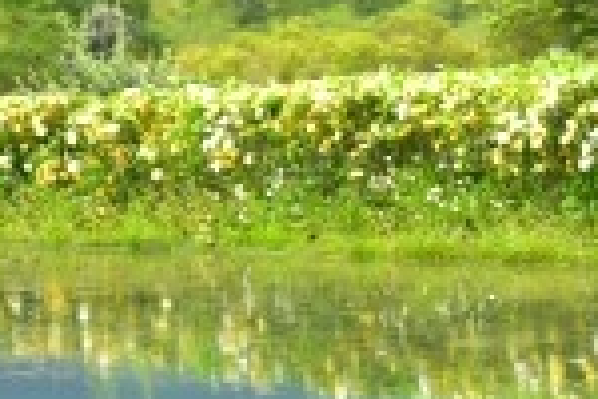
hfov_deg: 7.7
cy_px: -94
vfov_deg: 5.2
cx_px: 586
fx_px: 4402
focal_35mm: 265
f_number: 2.8
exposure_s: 1/60
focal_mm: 62
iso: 100
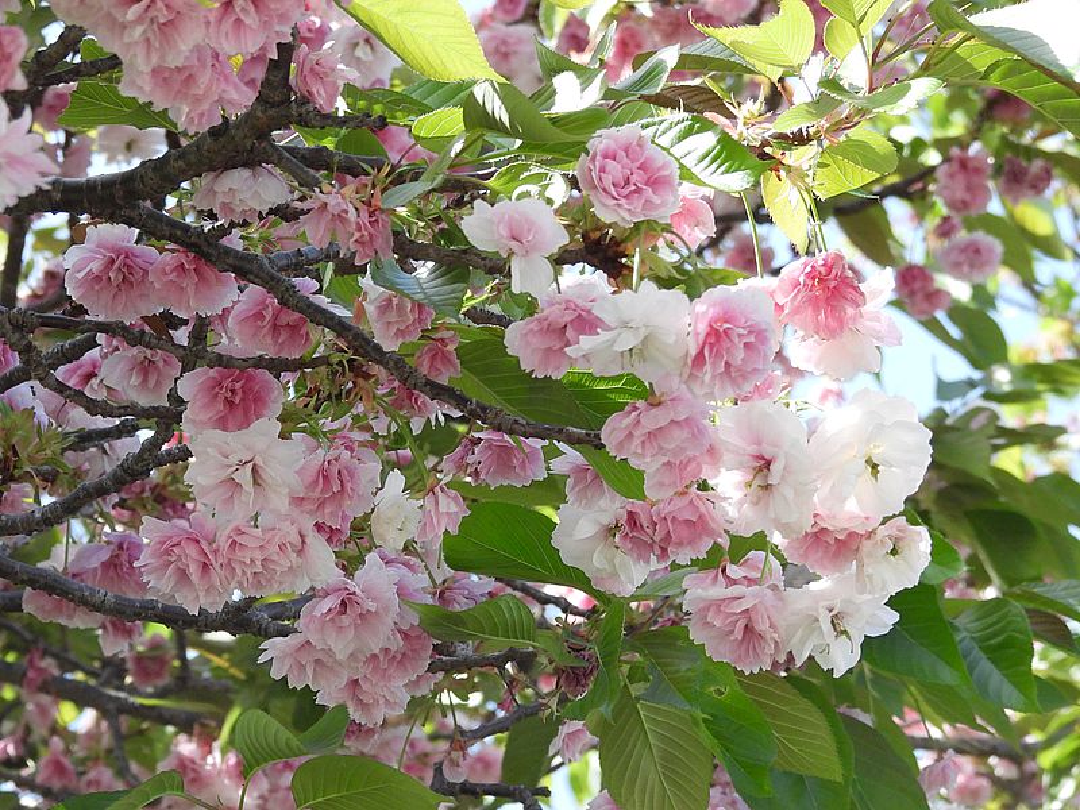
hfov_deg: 10.7
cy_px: 405
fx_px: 5772
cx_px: 540
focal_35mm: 185
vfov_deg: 8.0
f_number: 4.5
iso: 500
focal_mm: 33
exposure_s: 1/1000
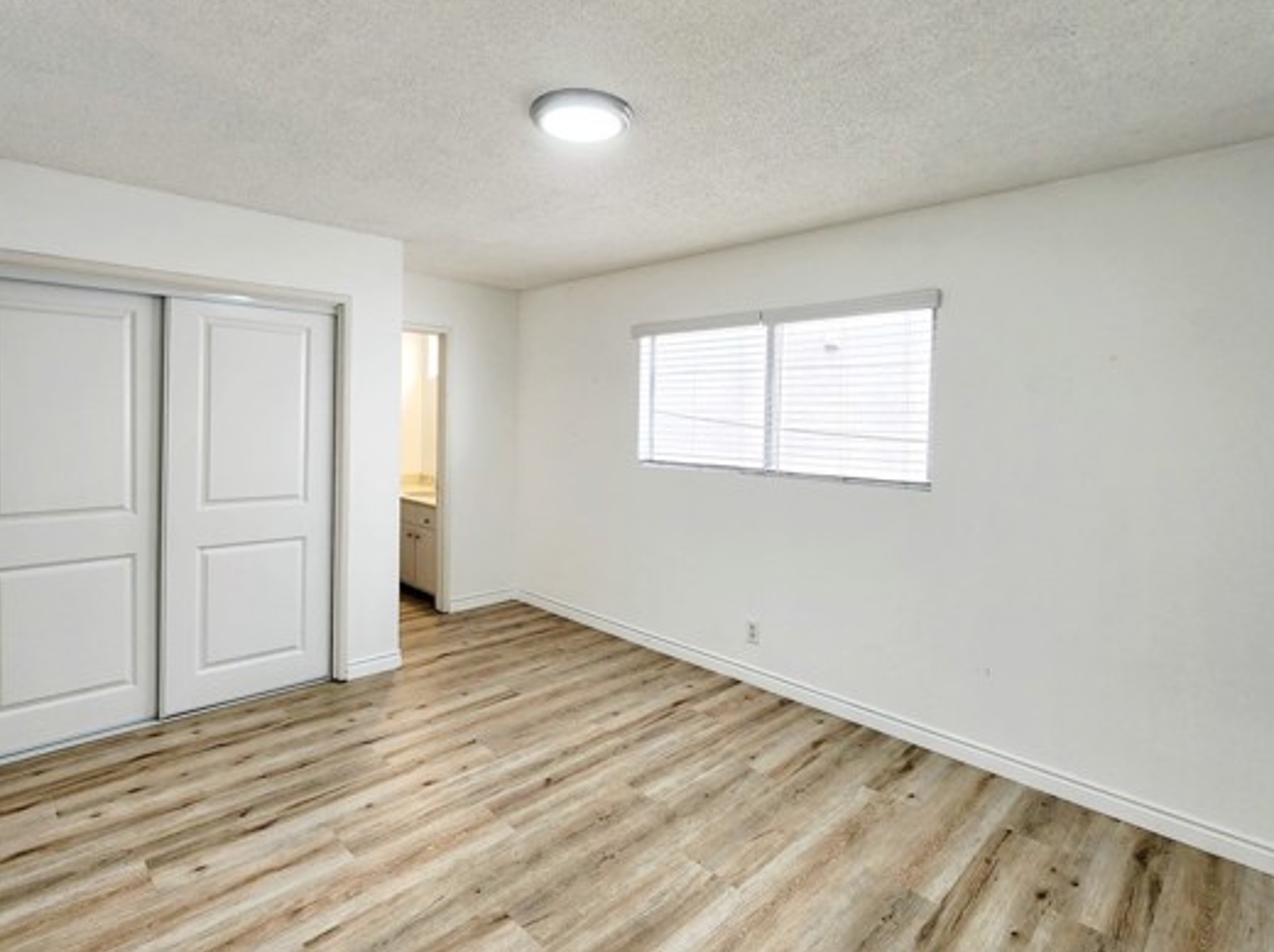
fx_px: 588
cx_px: 588
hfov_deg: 94.4
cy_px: 432
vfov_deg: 77.8
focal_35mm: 16
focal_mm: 2.2
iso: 80
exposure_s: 1/60.2
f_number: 2.2
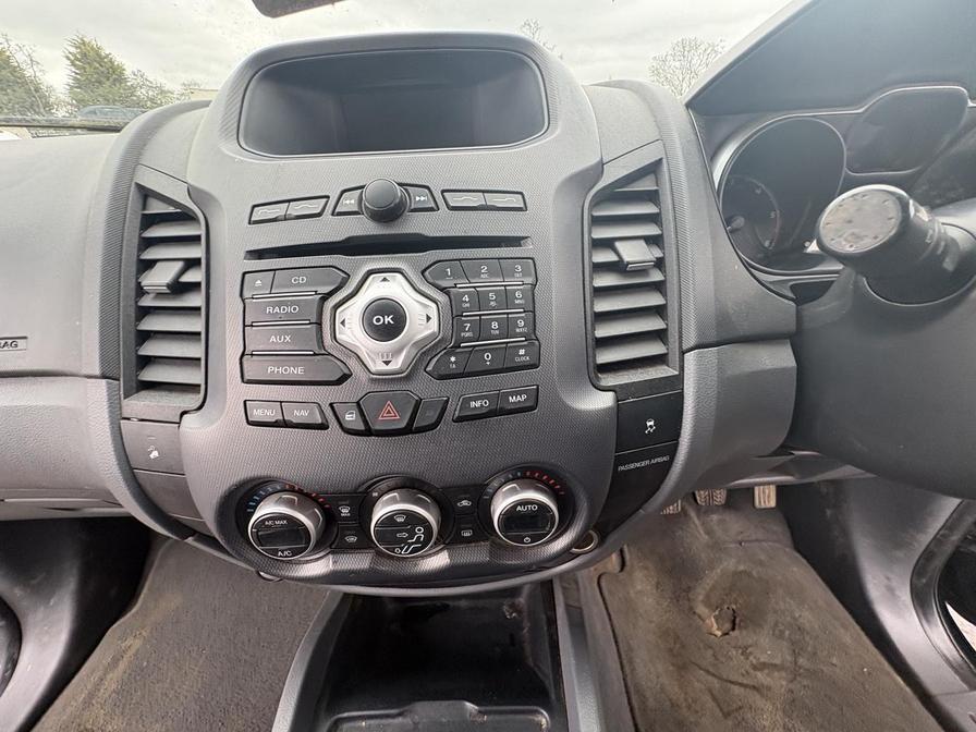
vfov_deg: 85.7
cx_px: 488
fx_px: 395
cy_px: 366
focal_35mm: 14
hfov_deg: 102.1
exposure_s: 1/99
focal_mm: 2.22
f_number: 2.2
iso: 100
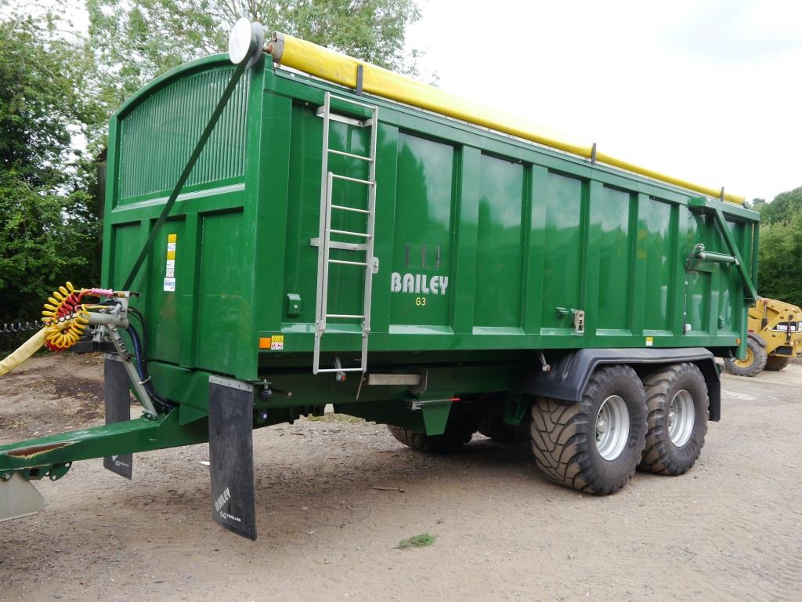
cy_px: 301
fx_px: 695
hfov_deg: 60.0
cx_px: 401
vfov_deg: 46.8
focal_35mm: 30
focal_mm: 15
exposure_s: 1/160
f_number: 5
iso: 160
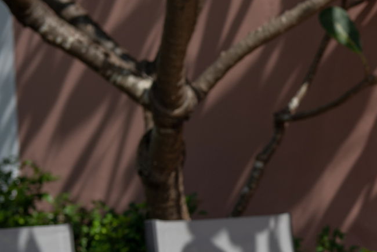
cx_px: 362
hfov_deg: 16.4
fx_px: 1289
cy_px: 294
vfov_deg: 11.0
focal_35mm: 123
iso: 100
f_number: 4
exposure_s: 1/1600
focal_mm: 50
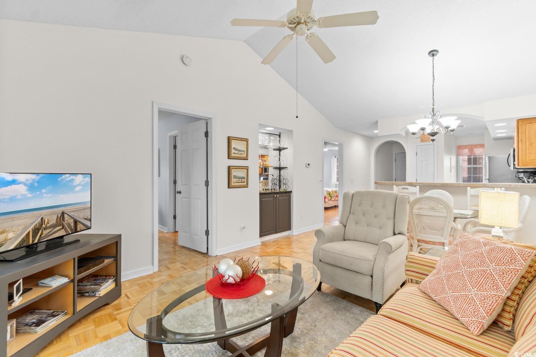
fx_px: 223
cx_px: 268
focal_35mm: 15
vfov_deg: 77.3
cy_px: 178
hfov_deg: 100.4
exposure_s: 1/3
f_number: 4.5
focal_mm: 10
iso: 100
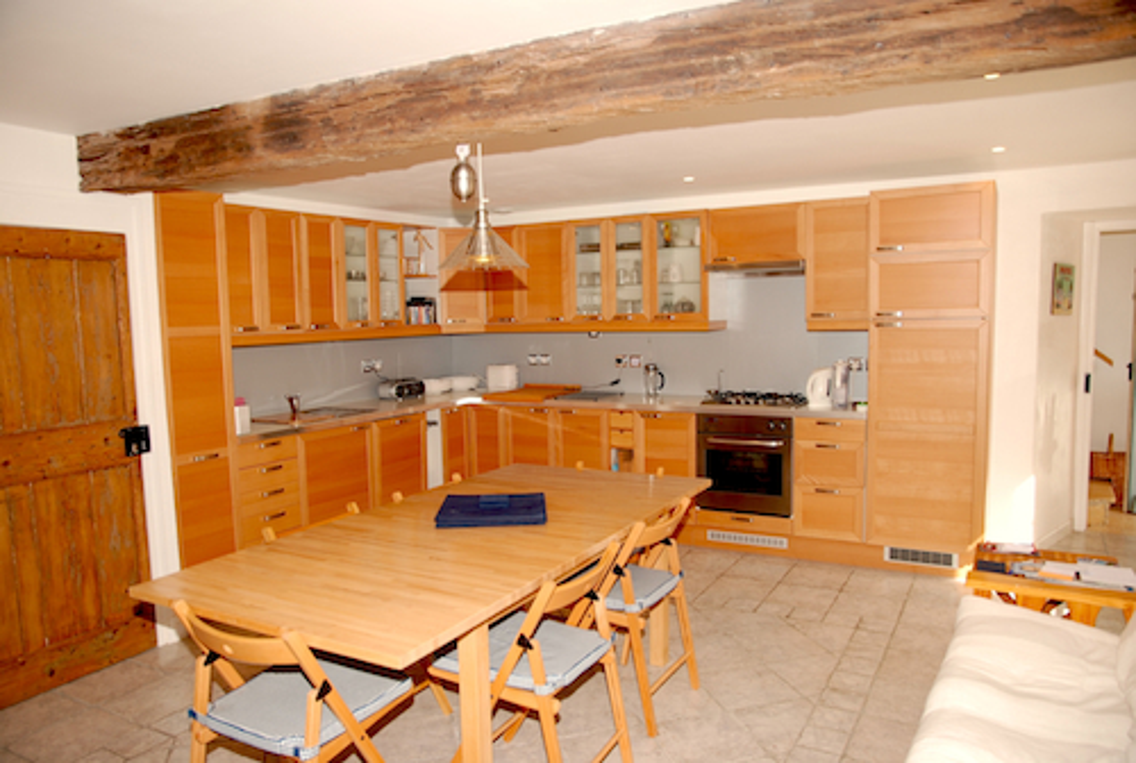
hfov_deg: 73.6
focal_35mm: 24
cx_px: 568
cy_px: 382
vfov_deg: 53.4
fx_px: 759
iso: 125
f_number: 4.5
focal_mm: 16
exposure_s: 1/60
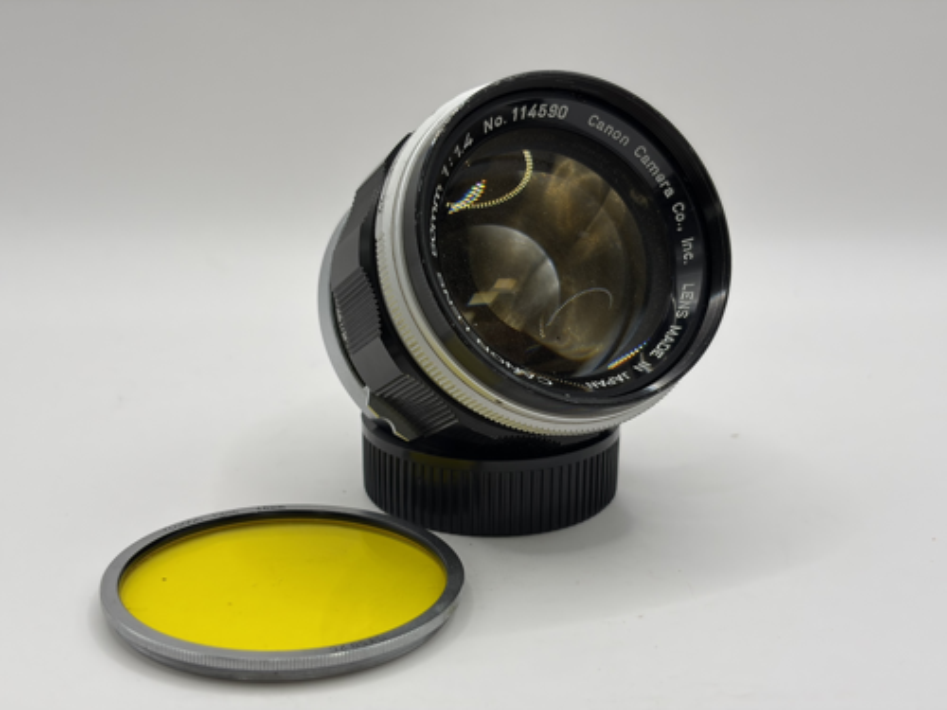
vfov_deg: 28.0
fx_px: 1423
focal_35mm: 52
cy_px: 355
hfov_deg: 36.8
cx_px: 474
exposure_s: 1/180
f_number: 1.6
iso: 25
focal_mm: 5.96
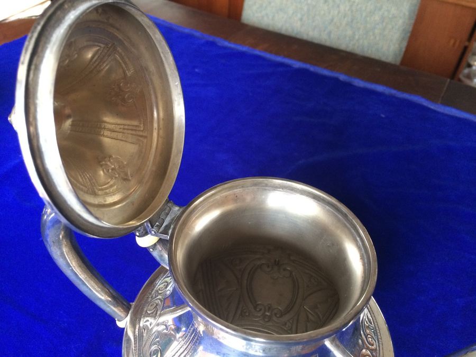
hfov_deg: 60.0
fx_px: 413
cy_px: 178
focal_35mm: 30
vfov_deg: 46.8
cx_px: 238
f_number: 2.2
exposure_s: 1/30
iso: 200
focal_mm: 4.12
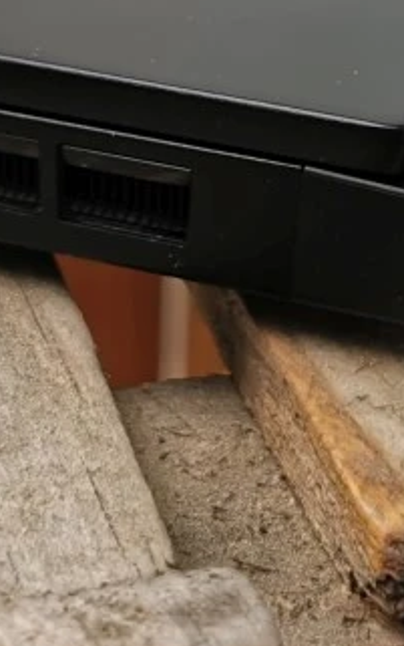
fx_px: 1953
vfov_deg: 18.5
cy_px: 105
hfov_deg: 11.8
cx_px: 328
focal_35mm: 111
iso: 50
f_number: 1.6
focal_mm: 5.56
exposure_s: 1/147
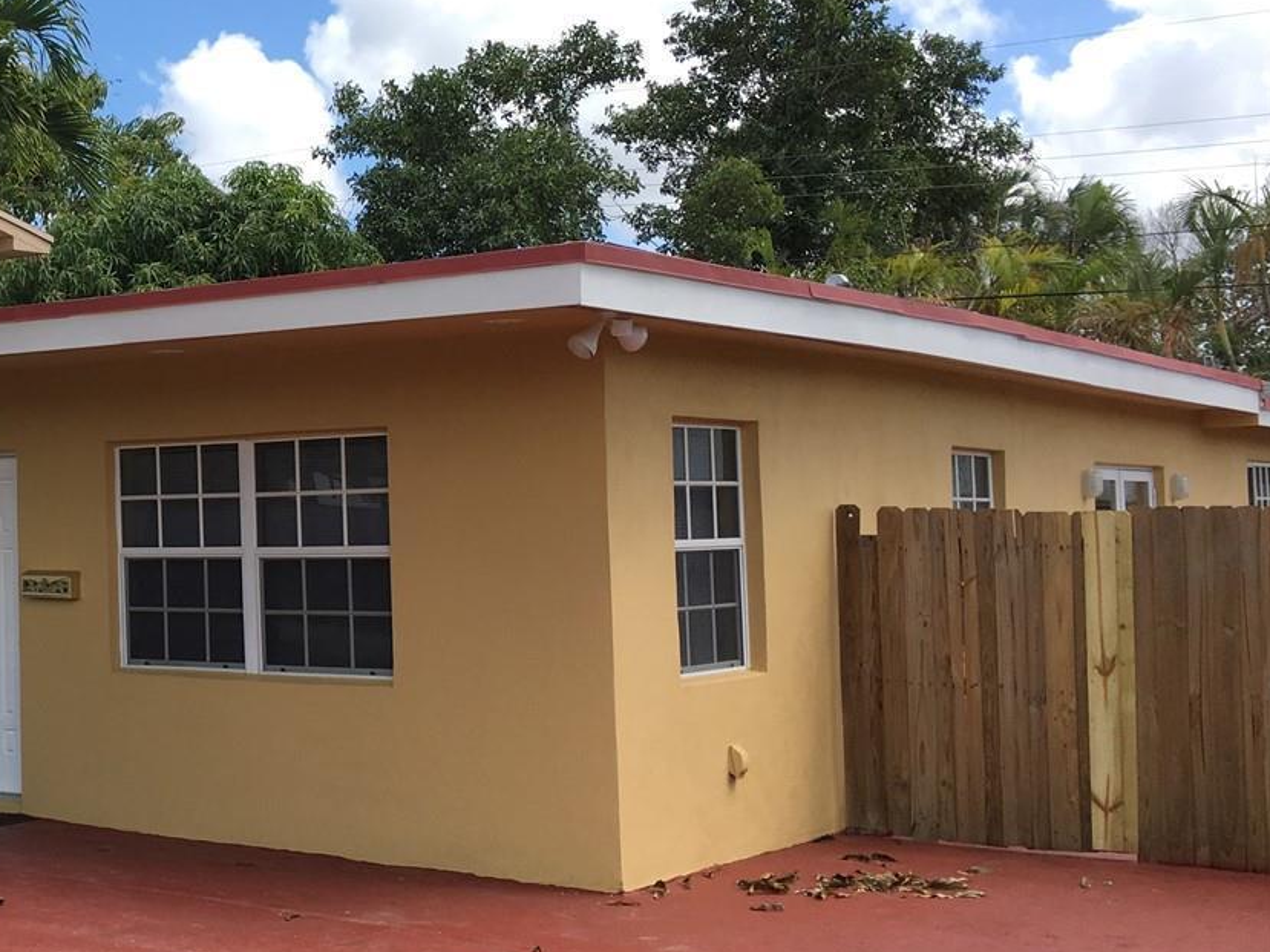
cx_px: 49
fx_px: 2054
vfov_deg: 26.1
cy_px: 443
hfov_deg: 32.1
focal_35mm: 56
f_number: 2.2
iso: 25
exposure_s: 1/884
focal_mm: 4.15
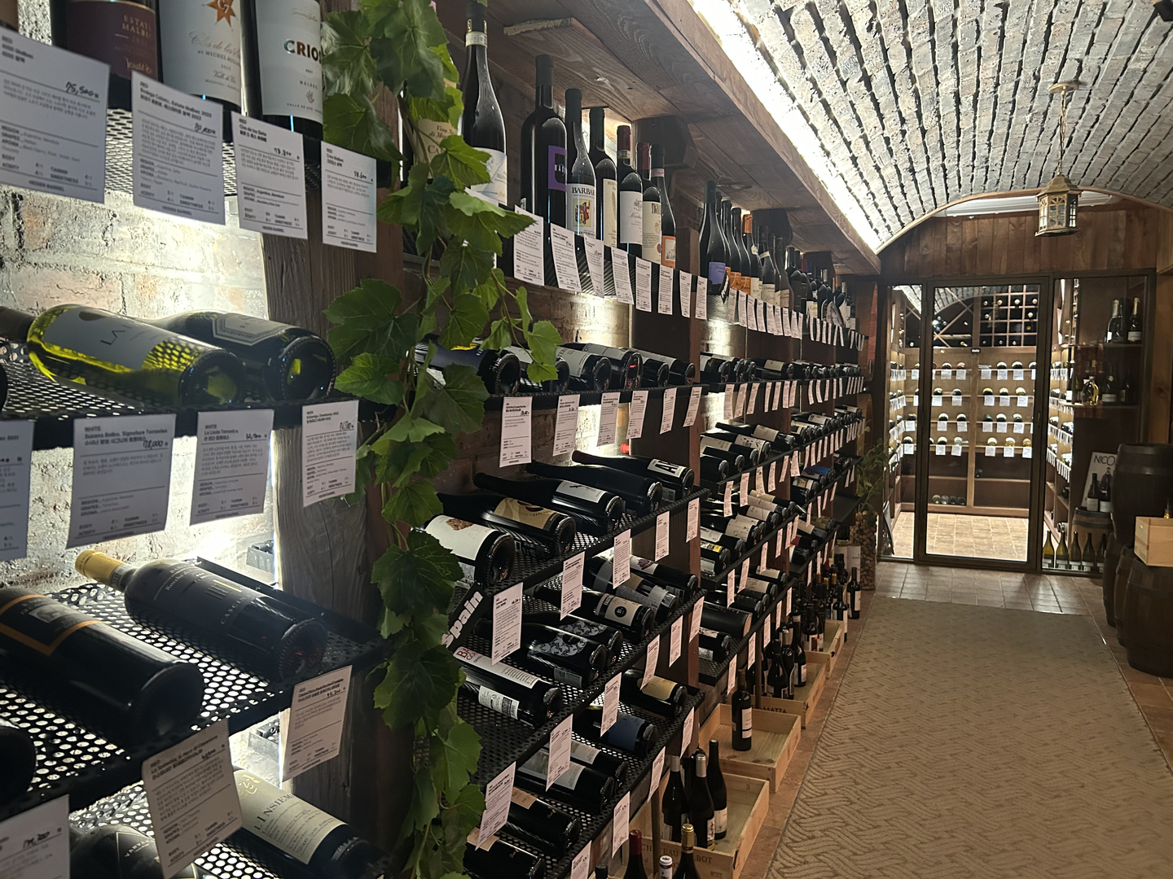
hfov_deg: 67.3
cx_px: 586
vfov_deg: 53.1
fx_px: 881
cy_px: 440
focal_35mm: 26
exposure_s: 1/32
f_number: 1.5
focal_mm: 5.7
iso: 640
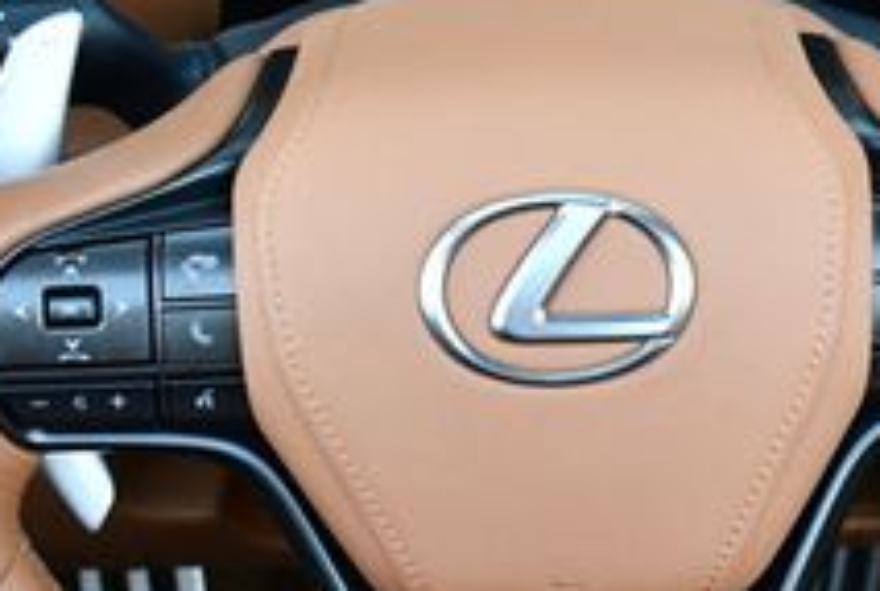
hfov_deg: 15.1
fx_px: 3233
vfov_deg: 10.4
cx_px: 942
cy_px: 256
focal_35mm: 132
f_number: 3.8
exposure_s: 1/250
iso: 800
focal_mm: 22
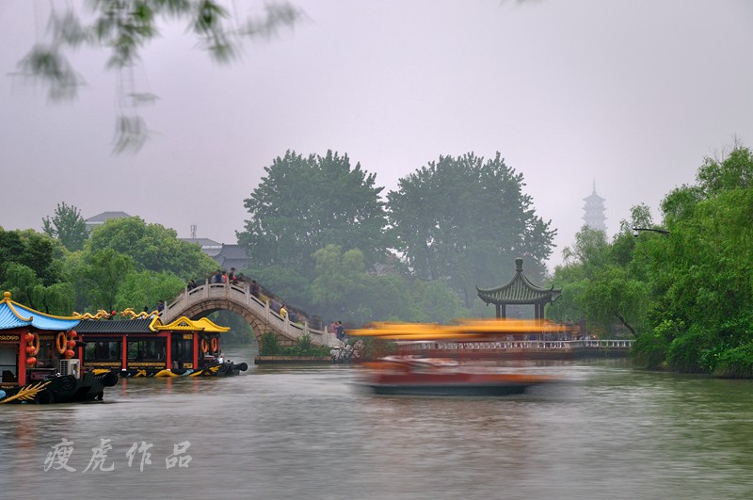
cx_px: 376
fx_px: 2256
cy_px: 250
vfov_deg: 12.6
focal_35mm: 108
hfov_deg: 19.0
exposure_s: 2
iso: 400
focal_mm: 72
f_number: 10
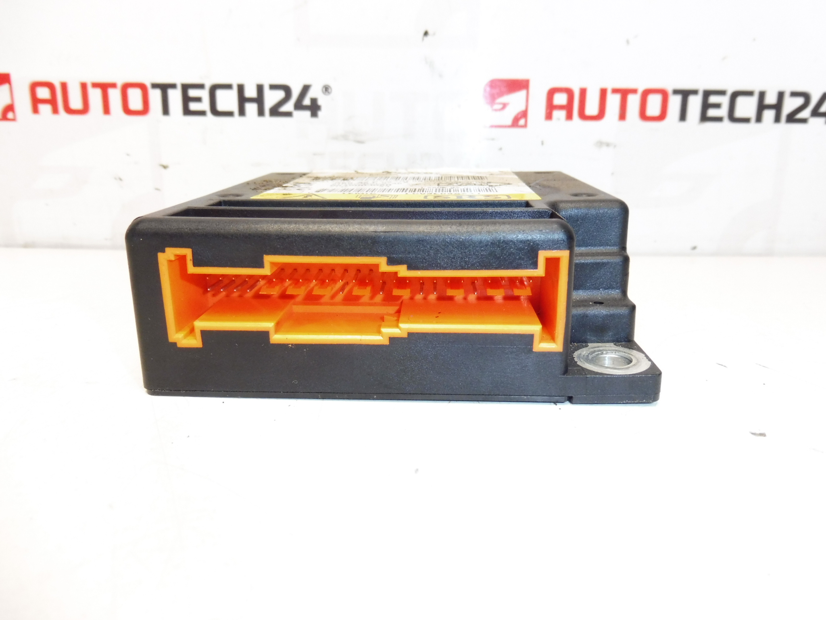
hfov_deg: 71.6
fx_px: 573
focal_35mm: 24
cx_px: 413
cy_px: 310
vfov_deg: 56.8
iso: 200
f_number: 3.5
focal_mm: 4.3
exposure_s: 1/60
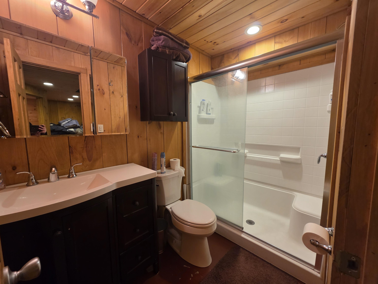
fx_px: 142
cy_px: 142
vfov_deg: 89.9
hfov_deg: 106.2
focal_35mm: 13
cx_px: 189
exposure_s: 1/60
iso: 200
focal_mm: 2.2
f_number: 1.9
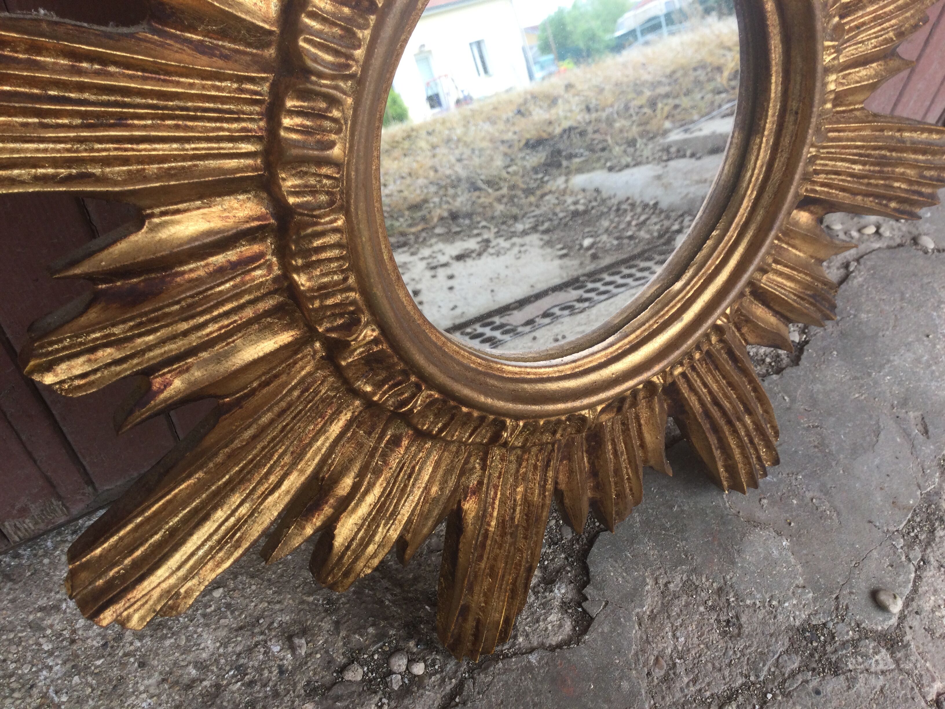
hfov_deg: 58.4
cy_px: 354
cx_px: 472
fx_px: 846
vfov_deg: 45.4
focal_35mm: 31
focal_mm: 3.3
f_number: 2.4
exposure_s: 1/199
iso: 25
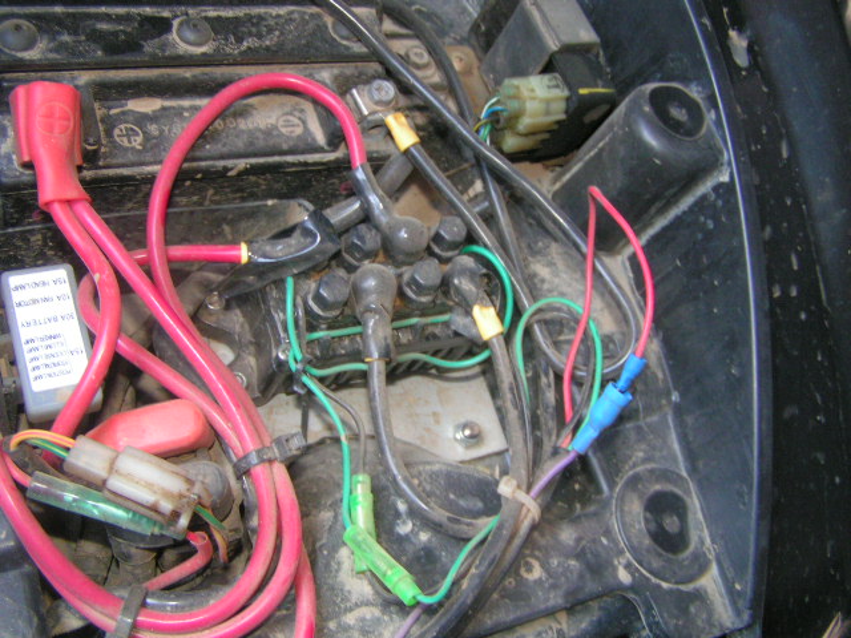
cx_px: 426
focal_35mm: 38
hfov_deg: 49.0
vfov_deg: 37.7
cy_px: 319
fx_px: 934
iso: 200
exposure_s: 1/40
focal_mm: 5.8
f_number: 2.8
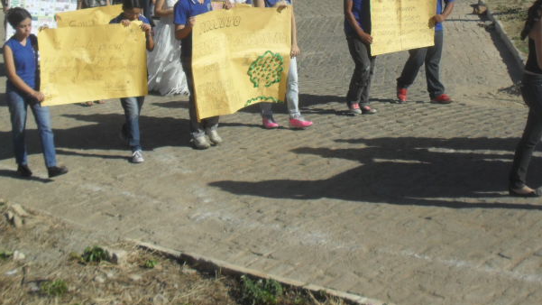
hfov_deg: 32.2
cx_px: 341
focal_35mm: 65
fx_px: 934
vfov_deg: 18.0
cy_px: -7
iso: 100
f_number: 8.4
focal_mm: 6.3
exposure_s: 1/350
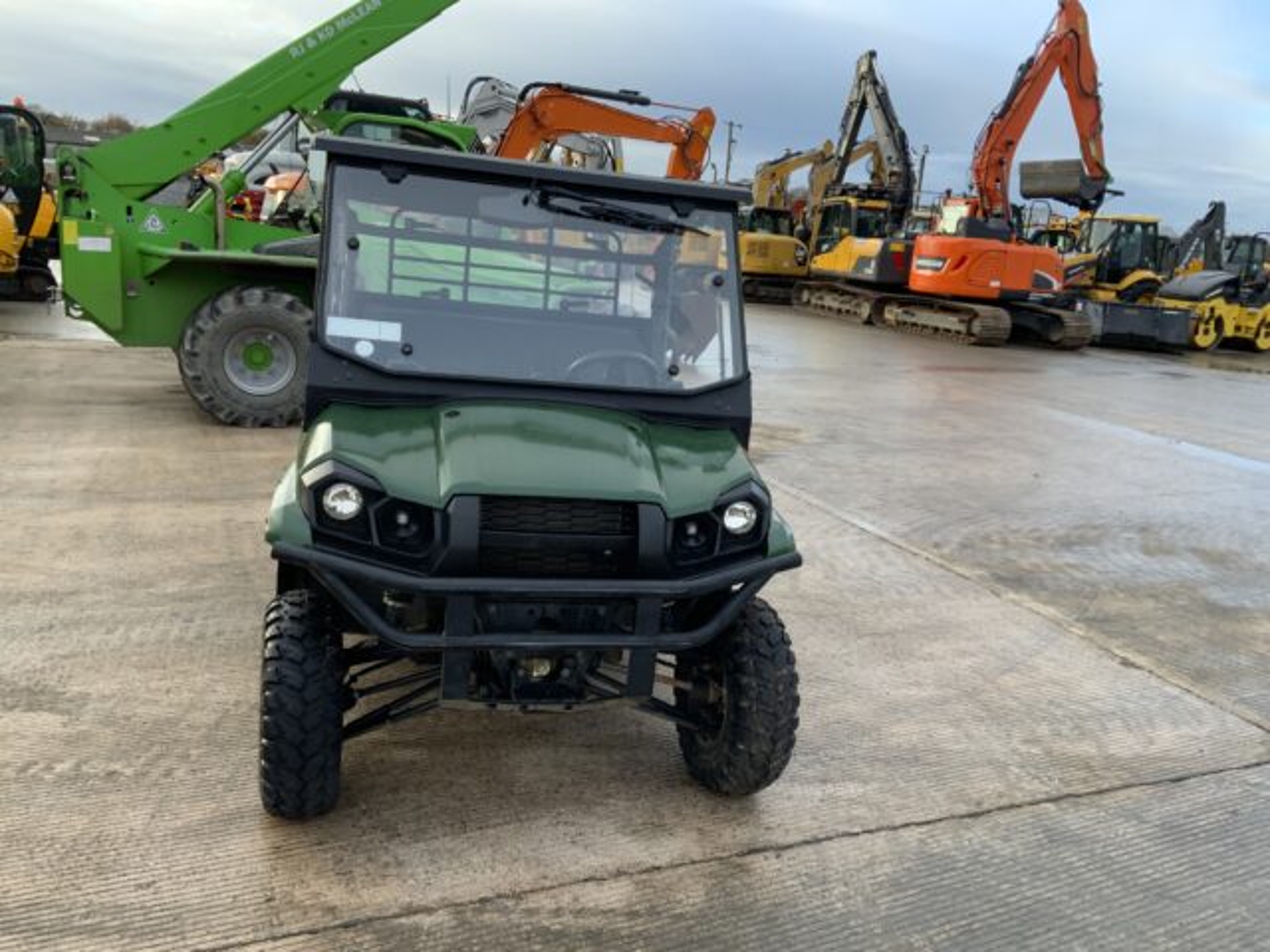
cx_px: 635
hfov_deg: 61.7
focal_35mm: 29
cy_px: 476
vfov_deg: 48.2
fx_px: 1064
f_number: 1.8
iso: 16
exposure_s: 1/137
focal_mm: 3
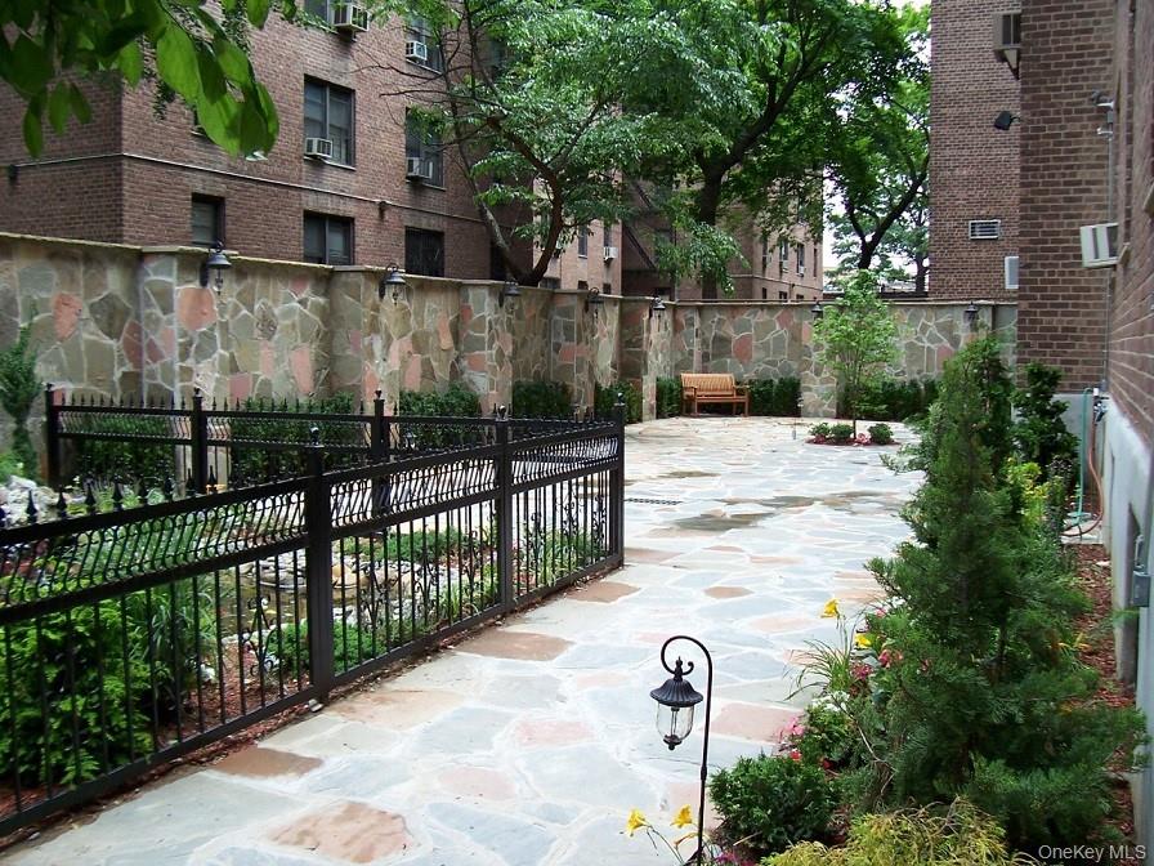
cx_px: 577
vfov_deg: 41.8
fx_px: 1133
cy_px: 433
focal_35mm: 34
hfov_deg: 54.0
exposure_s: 1/250
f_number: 2.7
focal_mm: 5.6
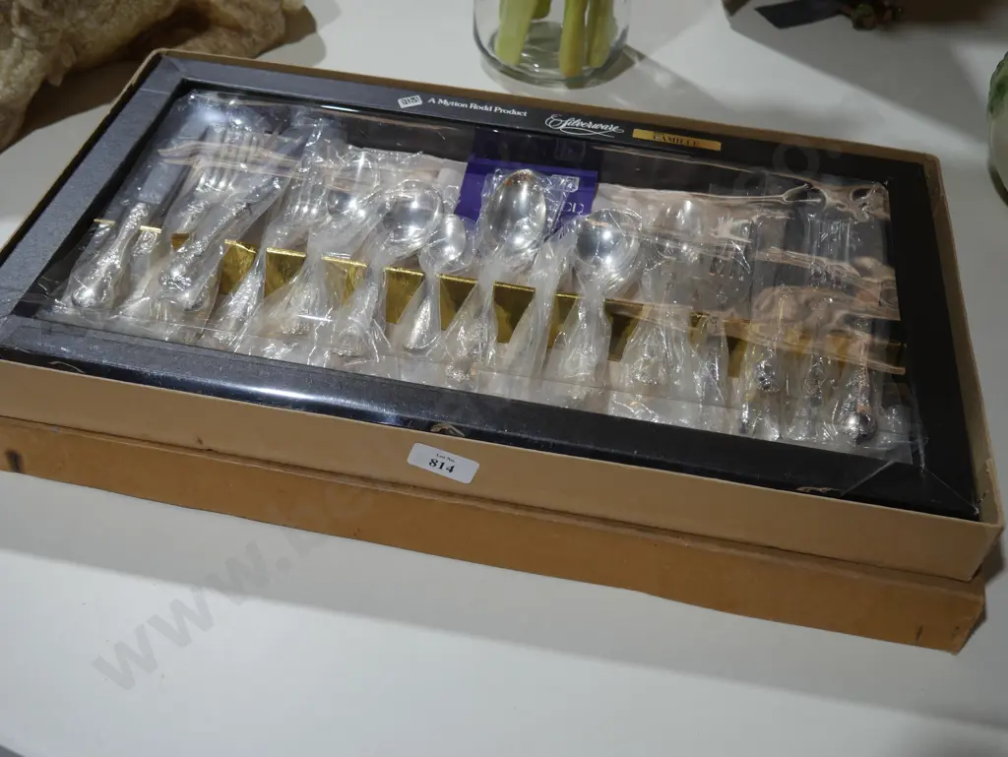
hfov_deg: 49.0
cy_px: 378
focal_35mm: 38
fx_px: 1107
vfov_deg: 37.8
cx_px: 504
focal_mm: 19
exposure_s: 1/100
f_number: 4.1
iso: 200
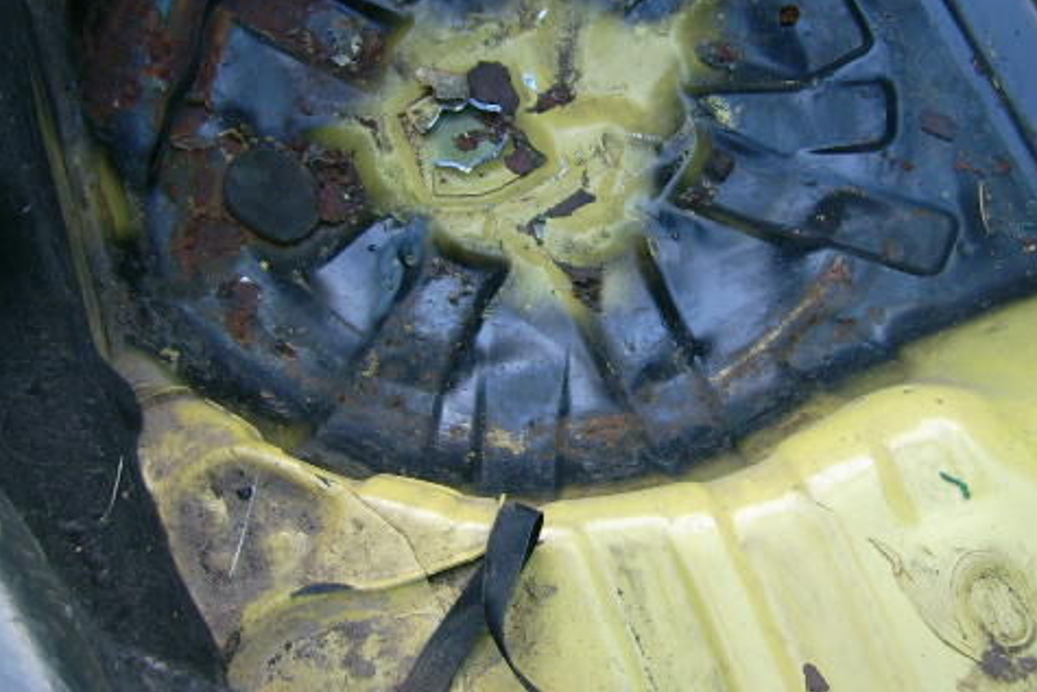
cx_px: 624
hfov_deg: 40.1
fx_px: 1412
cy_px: 255
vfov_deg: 27.4
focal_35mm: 49
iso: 50
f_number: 2.8
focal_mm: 5.95
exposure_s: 1/42
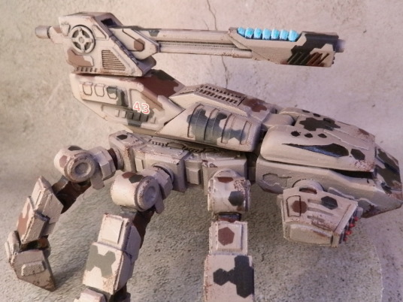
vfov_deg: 49.7
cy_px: 151
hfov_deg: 63.4
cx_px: 202
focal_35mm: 28
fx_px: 326
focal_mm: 5
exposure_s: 1/100
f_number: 3.1
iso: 400
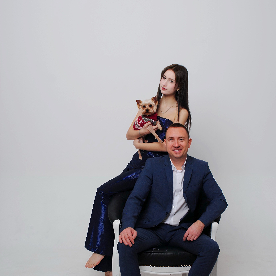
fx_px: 415
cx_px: 138
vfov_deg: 36.7
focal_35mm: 46
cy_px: 165
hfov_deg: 36.8
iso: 400
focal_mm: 24
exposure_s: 1/100
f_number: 5.6
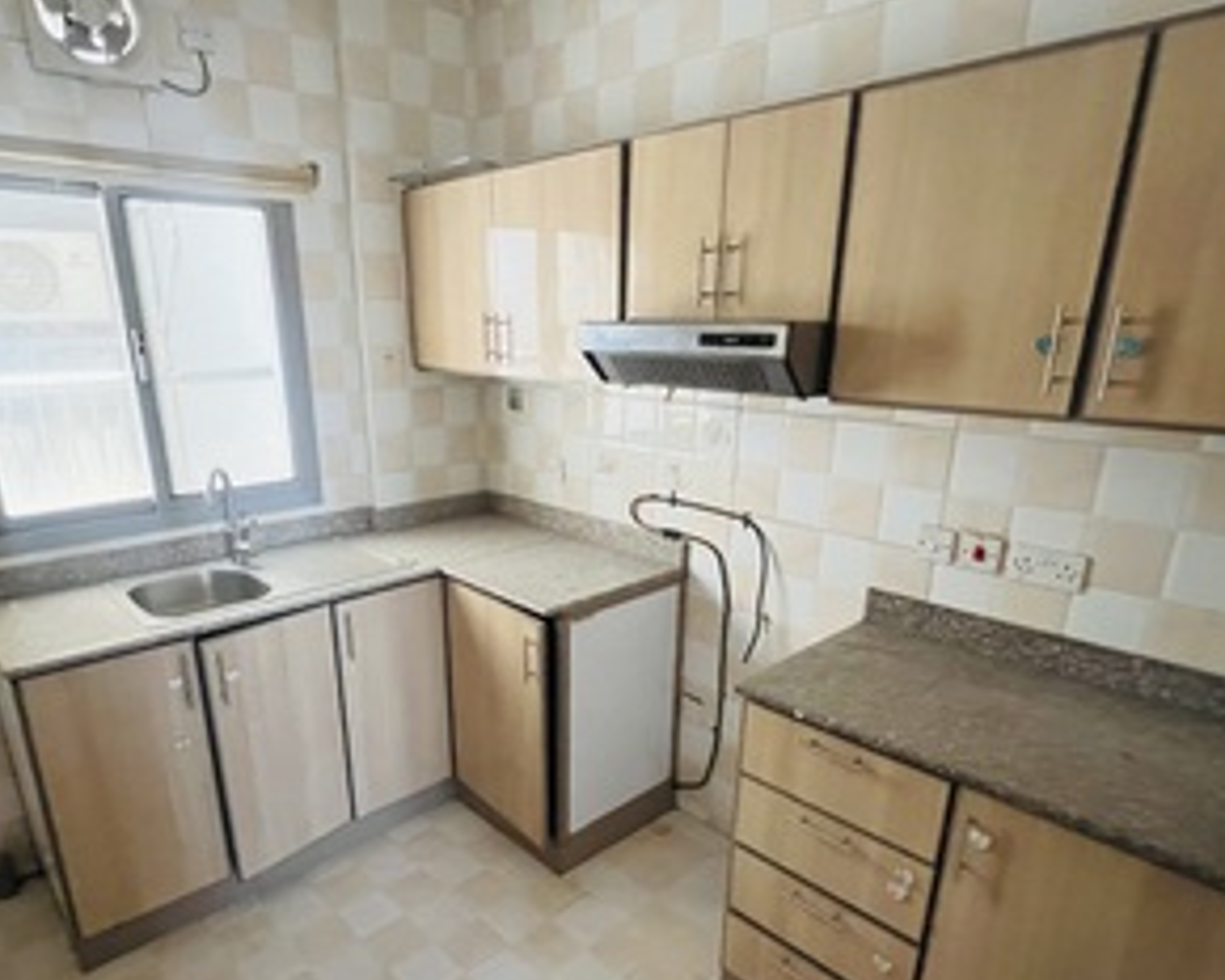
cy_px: 589
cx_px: 555
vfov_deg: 67.4
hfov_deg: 80.2
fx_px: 725
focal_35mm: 20
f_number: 1.8
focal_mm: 1.57
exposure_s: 1/60
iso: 800
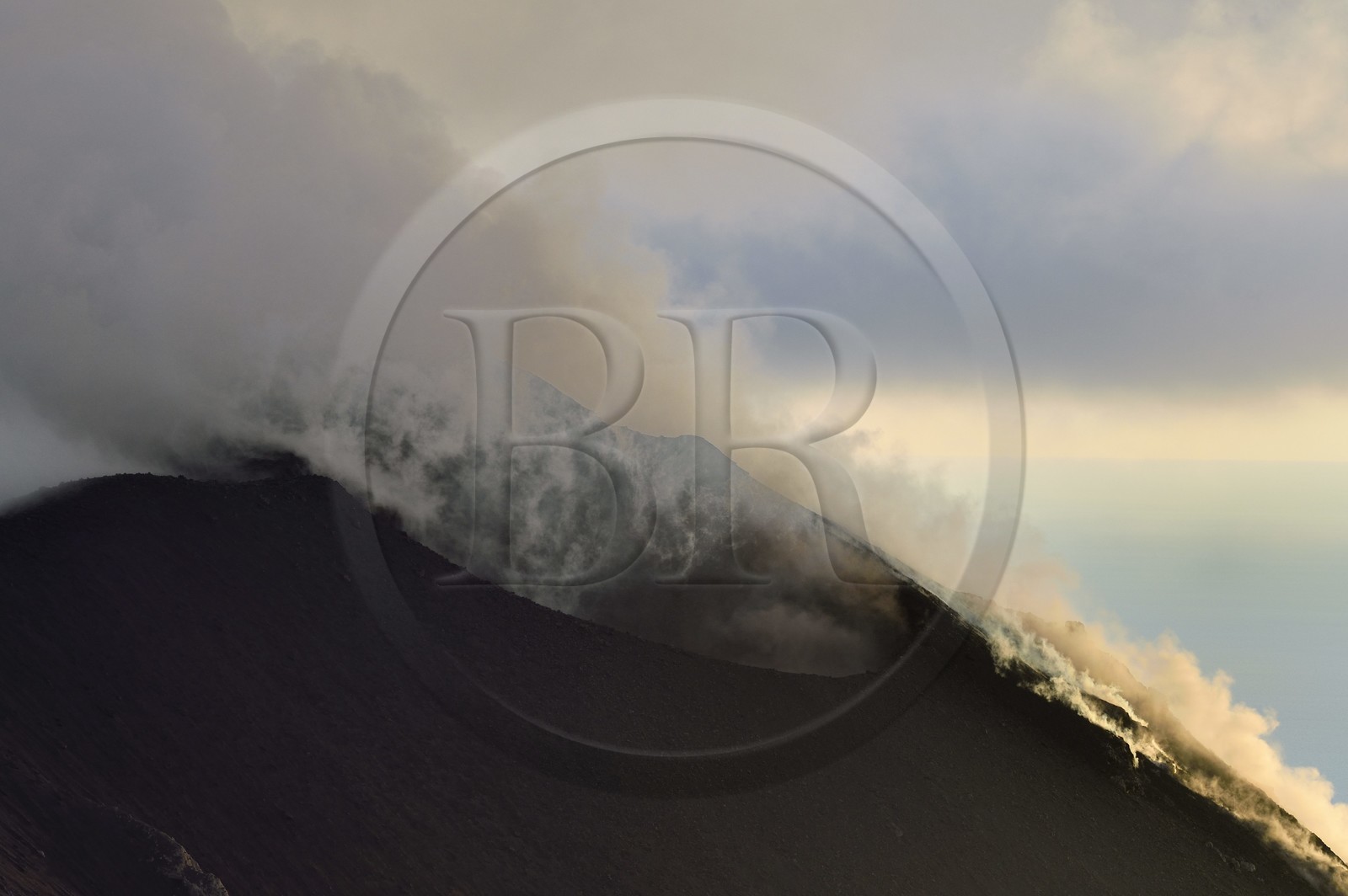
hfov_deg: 12.8
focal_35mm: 160
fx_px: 5986
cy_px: 448
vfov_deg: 8.6
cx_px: 674
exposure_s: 1/400
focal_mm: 160
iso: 400
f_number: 8
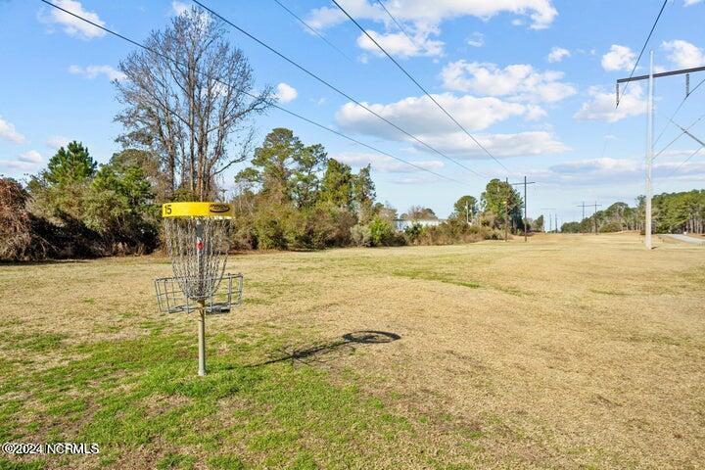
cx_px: 352
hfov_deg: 78.6
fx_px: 431
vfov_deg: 57.2
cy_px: 235
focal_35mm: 22
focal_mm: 22
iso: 125
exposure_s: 1/640
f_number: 8
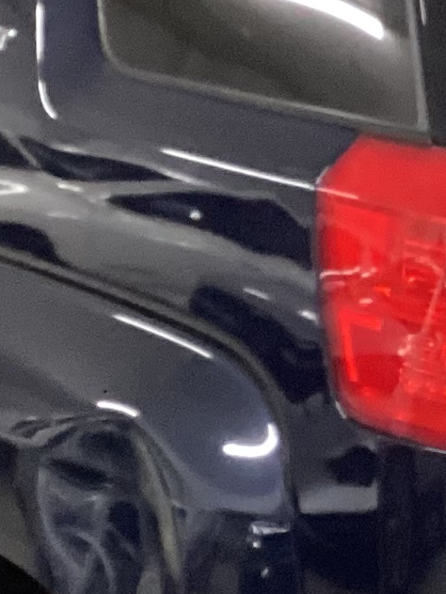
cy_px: 379
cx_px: 581
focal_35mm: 160
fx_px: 2749
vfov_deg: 12.3
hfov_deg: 9.1
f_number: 2.4
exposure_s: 1/33
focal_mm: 3.3
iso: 400
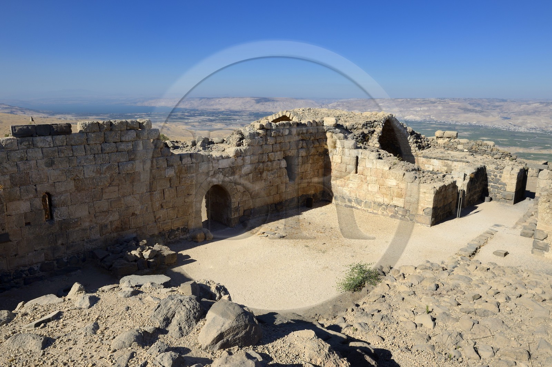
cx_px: 276
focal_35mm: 24
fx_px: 368
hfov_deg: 73.8
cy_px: 184
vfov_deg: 53.1
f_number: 11
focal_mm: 24
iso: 200
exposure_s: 1/320
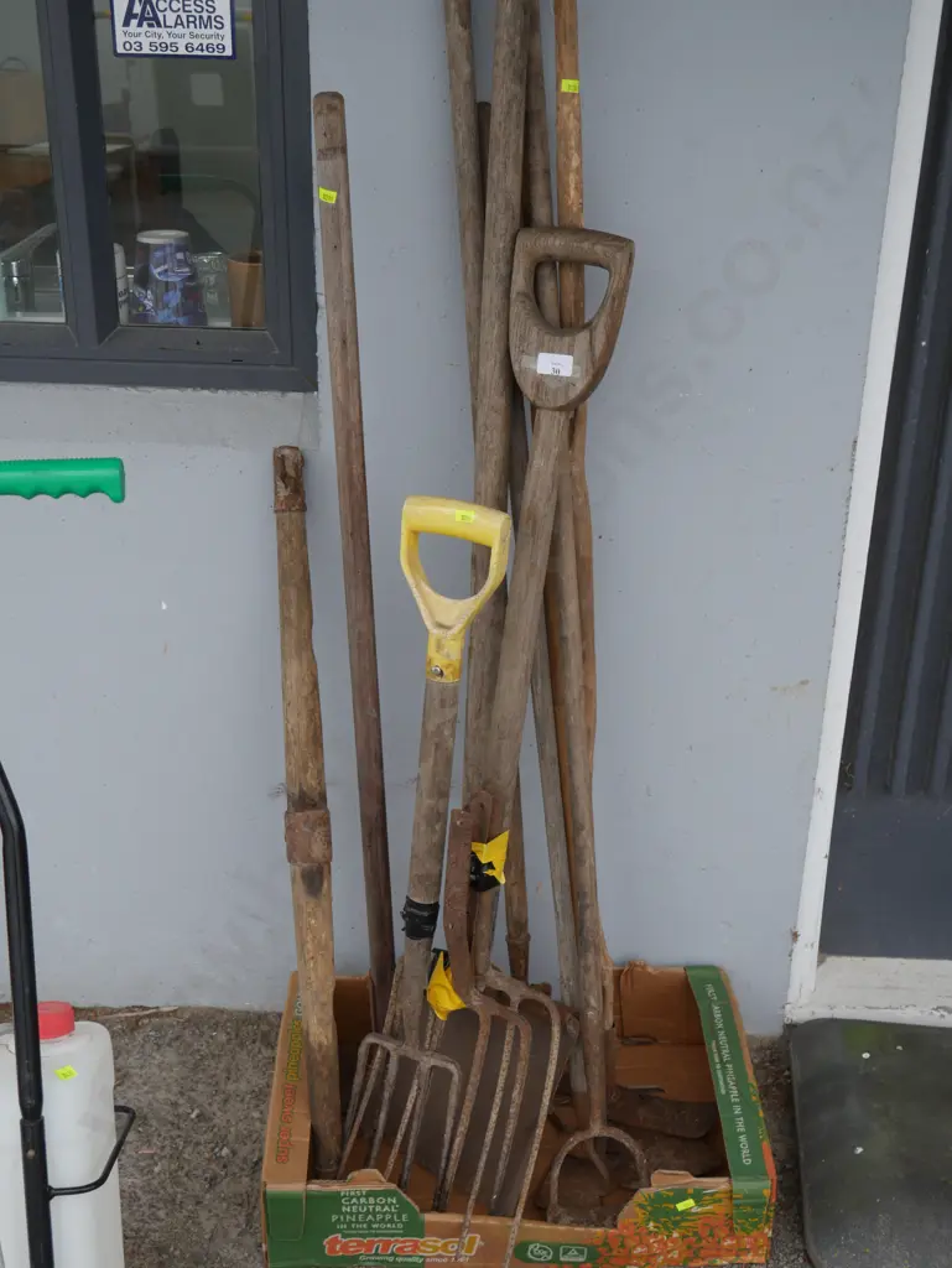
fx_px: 1466
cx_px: 476
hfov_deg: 36.0
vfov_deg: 46.8
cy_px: 634
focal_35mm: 40
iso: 200
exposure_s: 1/125
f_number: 4.5
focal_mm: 20
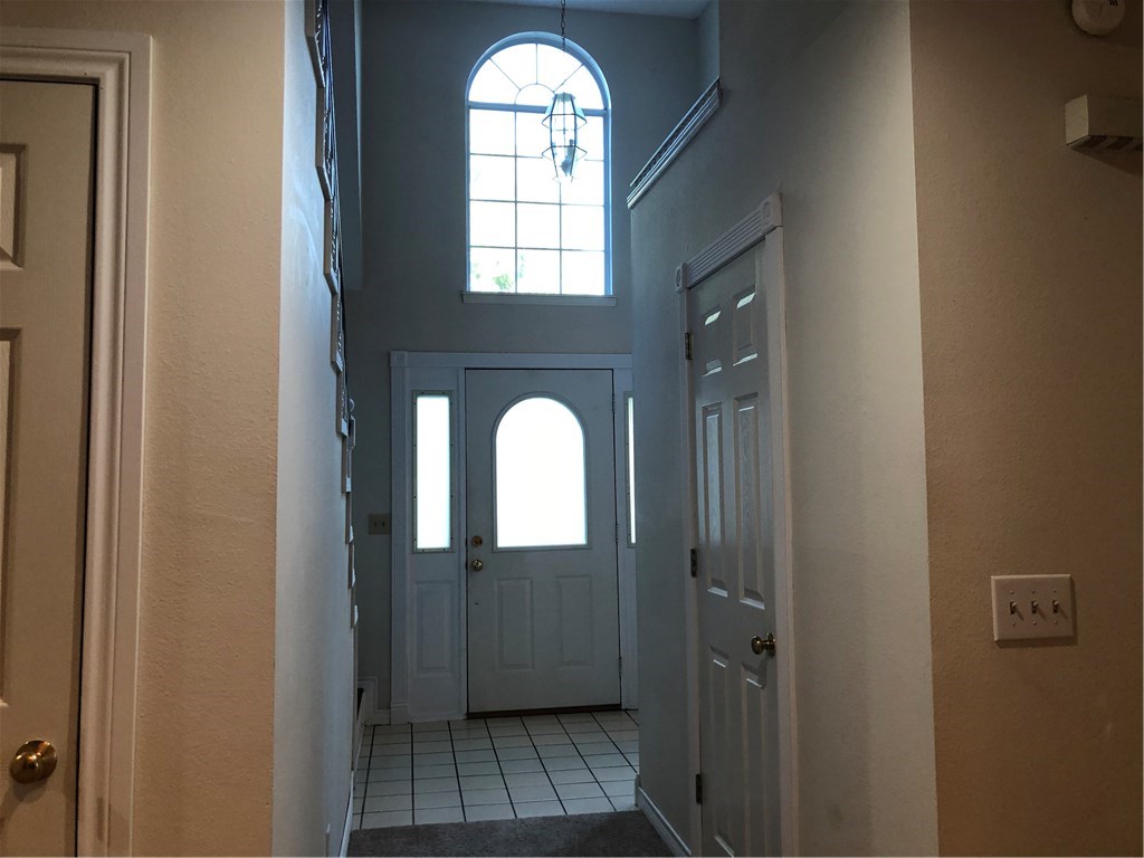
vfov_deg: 49.7
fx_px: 925
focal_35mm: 28
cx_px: 572
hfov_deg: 63.4
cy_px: 429
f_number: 1.8
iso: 40
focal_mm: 3.99
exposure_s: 1/24
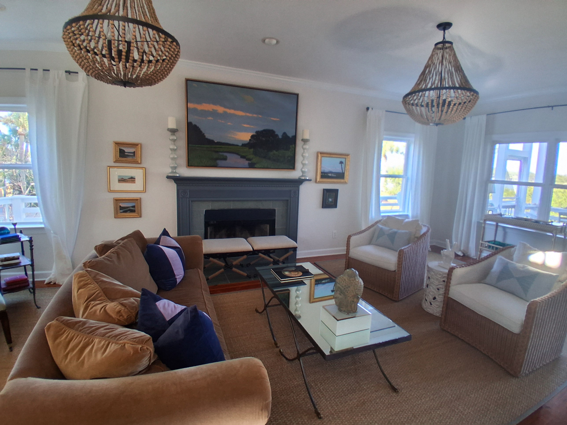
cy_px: 212
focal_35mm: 17
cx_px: 284
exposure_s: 1/40
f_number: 2.2
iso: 100
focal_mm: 1.4
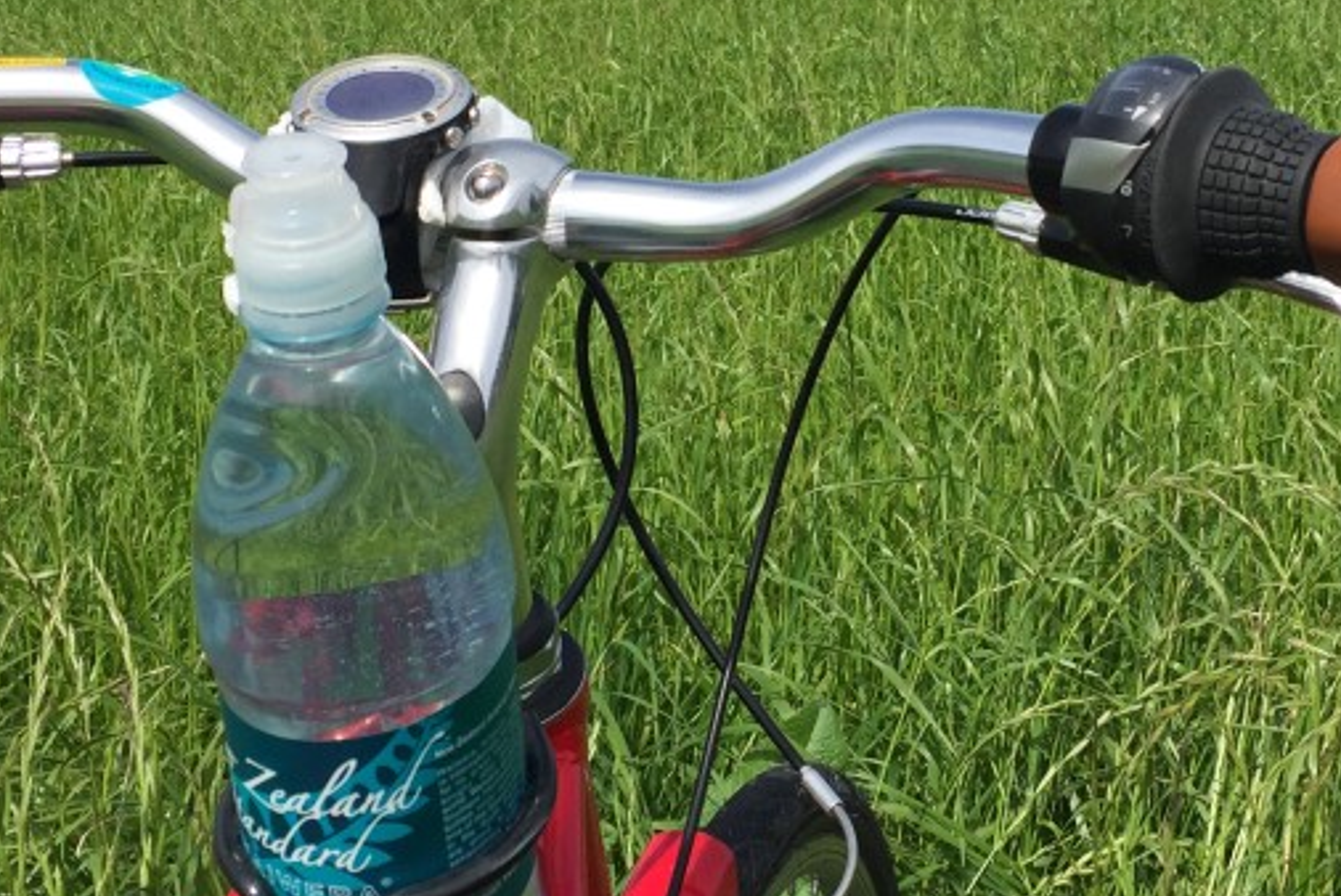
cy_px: 199
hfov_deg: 32.7
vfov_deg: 22.0
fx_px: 2273
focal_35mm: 61
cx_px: 853
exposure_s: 1/2475
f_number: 2.2
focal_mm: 4.15
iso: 32
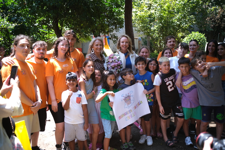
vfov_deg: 37.9
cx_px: 112
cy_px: 75
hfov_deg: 54.4
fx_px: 219
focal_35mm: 35
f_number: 1.8
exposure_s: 1/640
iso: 125
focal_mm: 23
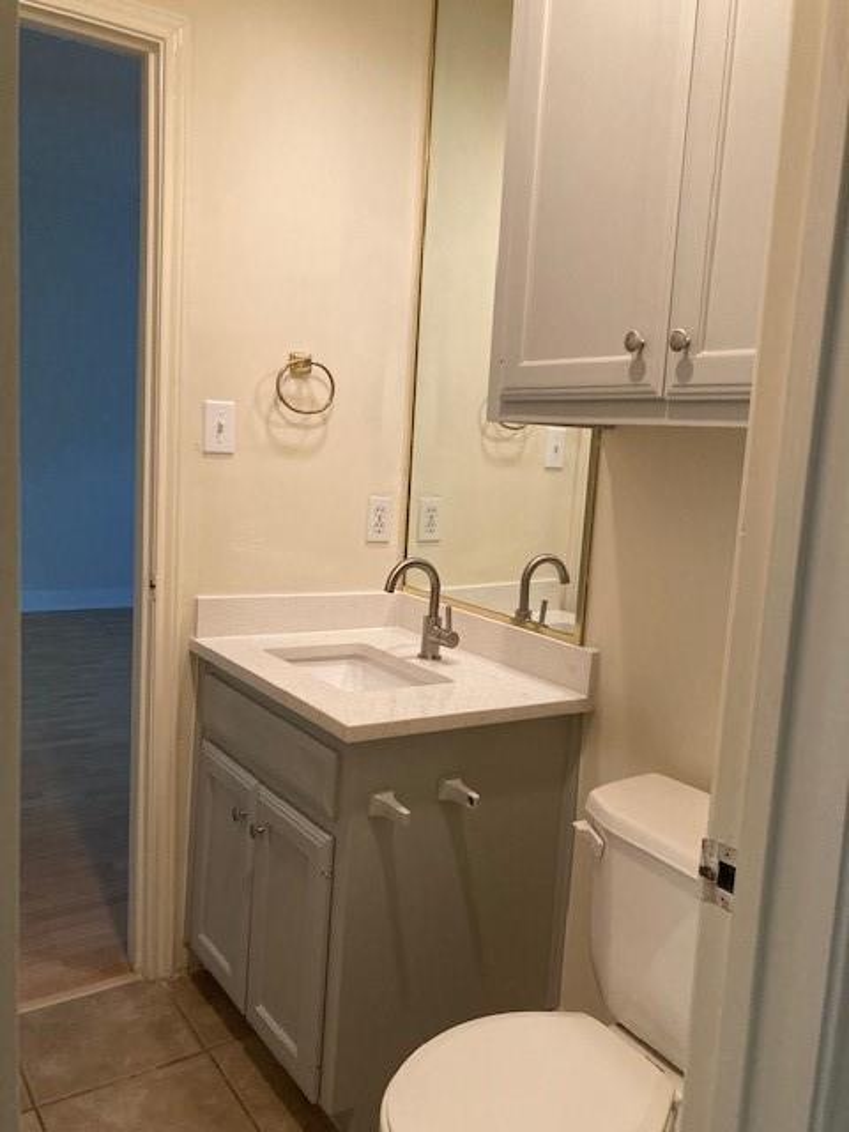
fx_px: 916
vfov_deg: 63.4
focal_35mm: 28
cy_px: 566
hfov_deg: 49.7
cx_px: 424
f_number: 1.8
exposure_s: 1/60
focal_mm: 3.99
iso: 250
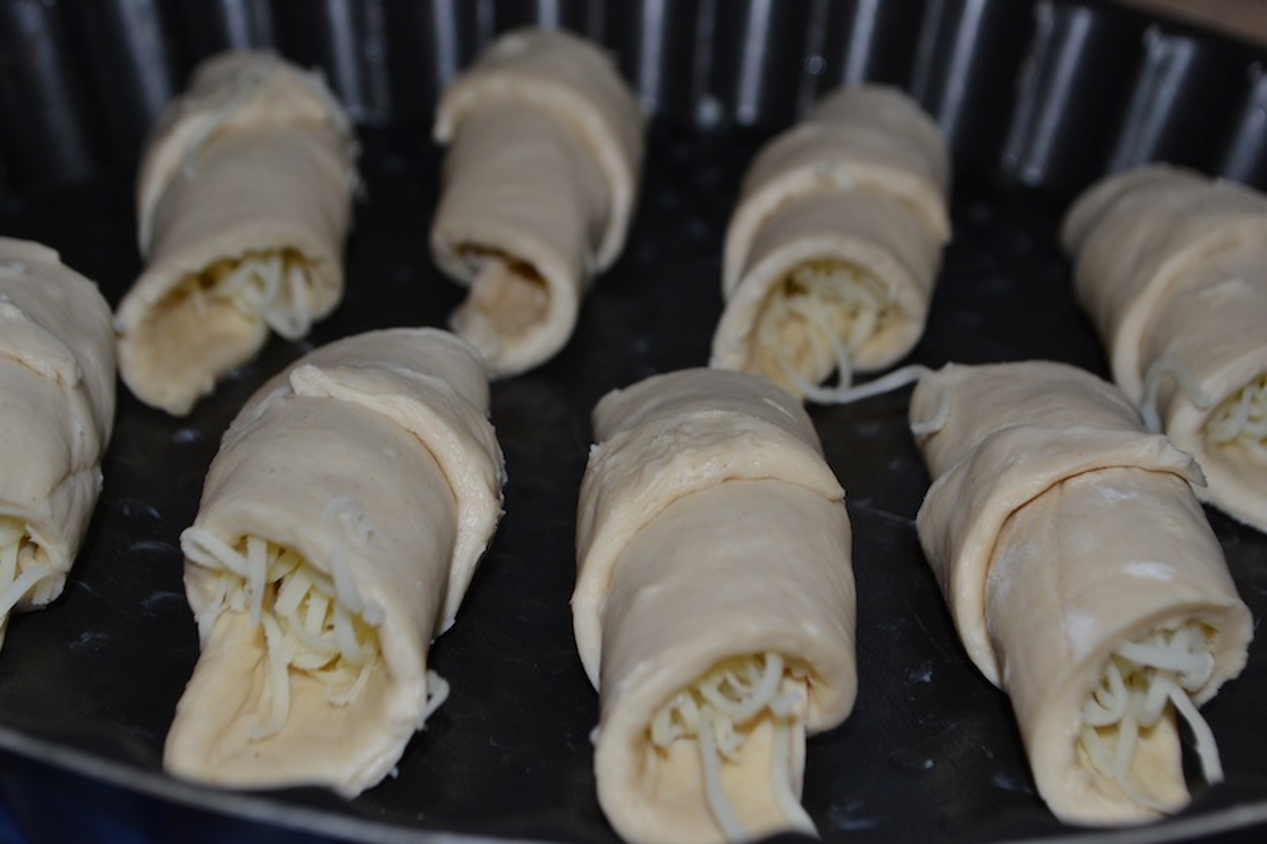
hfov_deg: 29.2
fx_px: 2428
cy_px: 422
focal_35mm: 69
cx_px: 634
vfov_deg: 19.7
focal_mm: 46
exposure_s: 1/60
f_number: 8
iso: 100
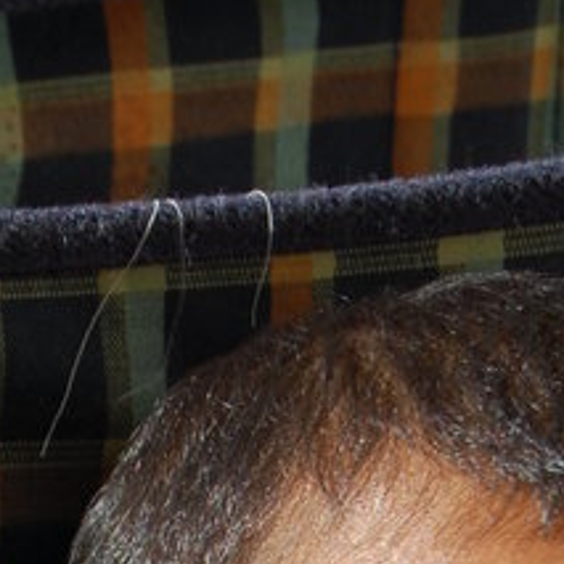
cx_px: 197
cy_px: 1287
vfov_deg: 5.3
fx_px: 5880
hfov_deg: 5.5
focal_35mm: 319
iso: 200
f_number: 10
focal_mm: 52
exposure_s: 1/320
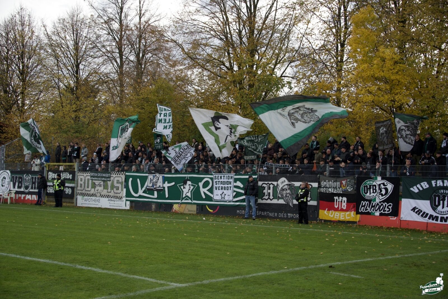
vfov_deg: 25.1
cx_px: 224
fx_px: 672
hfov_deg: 36.9
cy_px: 150
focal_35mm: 54
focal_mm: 36
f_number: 5
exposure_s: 1/200
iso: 100
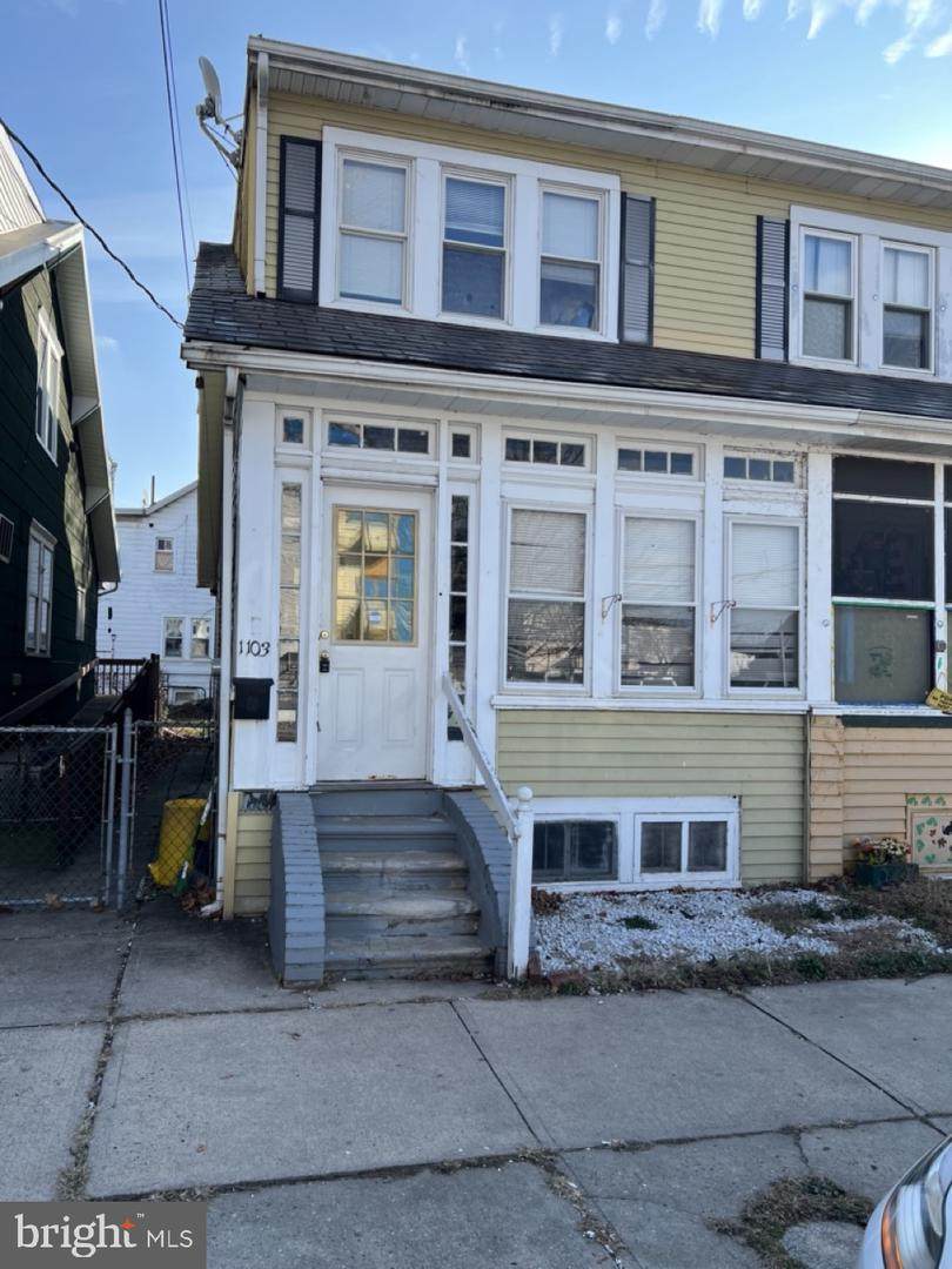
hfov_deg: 53.1
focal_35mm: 26
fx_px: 953
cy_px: 634
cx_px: 476
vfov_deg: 67.3
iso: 50
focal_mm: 5.7
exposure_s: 1/1377
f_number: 1.5
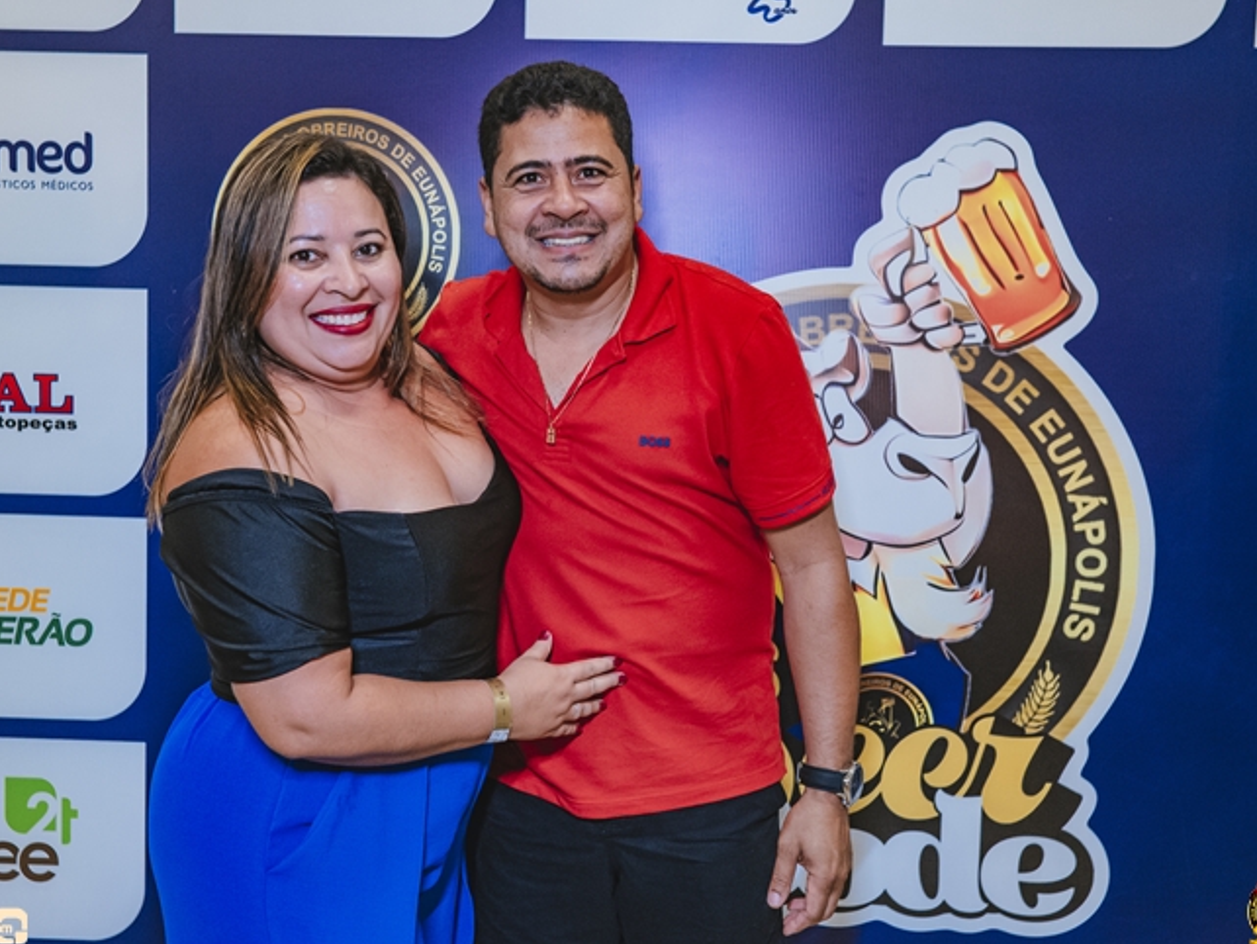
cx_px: 609
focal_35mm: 40
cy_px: 481
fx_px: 1453
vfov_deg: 36.0
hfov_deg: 46.8
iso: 2500
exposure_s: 1/320
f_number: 2.5
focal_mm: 24
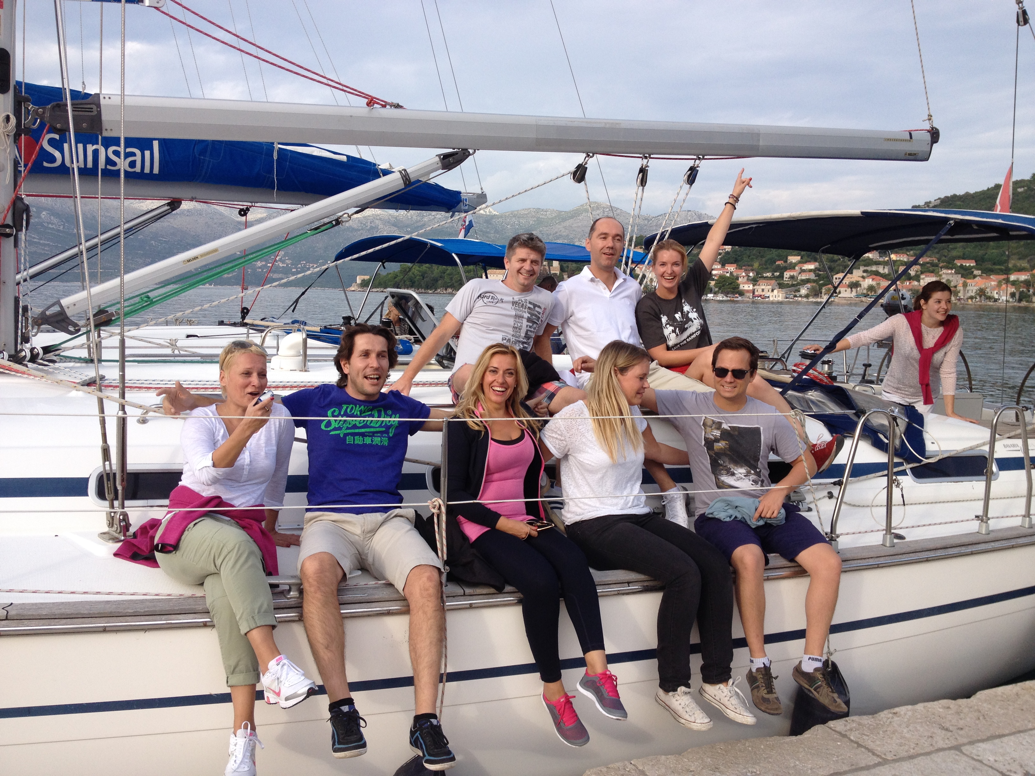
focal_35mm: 35
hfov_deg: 52.6
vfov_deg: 40.7
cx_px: 518
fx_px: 1046
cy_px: 388
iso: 50
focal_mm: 4.28
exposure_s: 1/657
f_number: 2.4
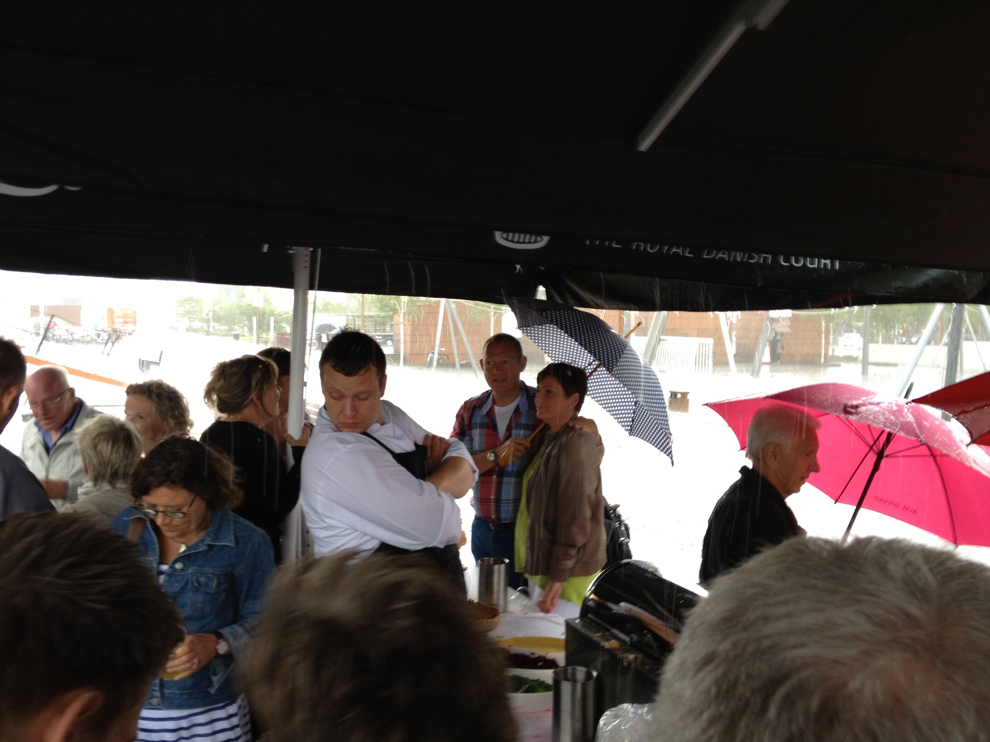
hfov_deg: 52.6
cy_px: 371
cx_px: 495
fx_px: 1001
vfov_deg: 40.7
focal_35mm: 35
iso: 80
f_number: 2.4
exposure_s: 1/24
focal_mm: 4.28
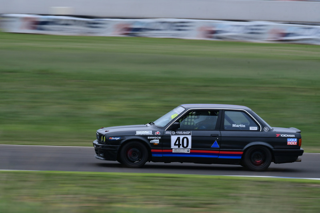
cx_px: 160
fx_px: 5468
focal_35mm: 615
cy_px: 106
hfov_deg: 3.4
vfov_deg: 2.2
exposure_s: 1/100
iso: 200
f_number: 14
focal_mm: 410
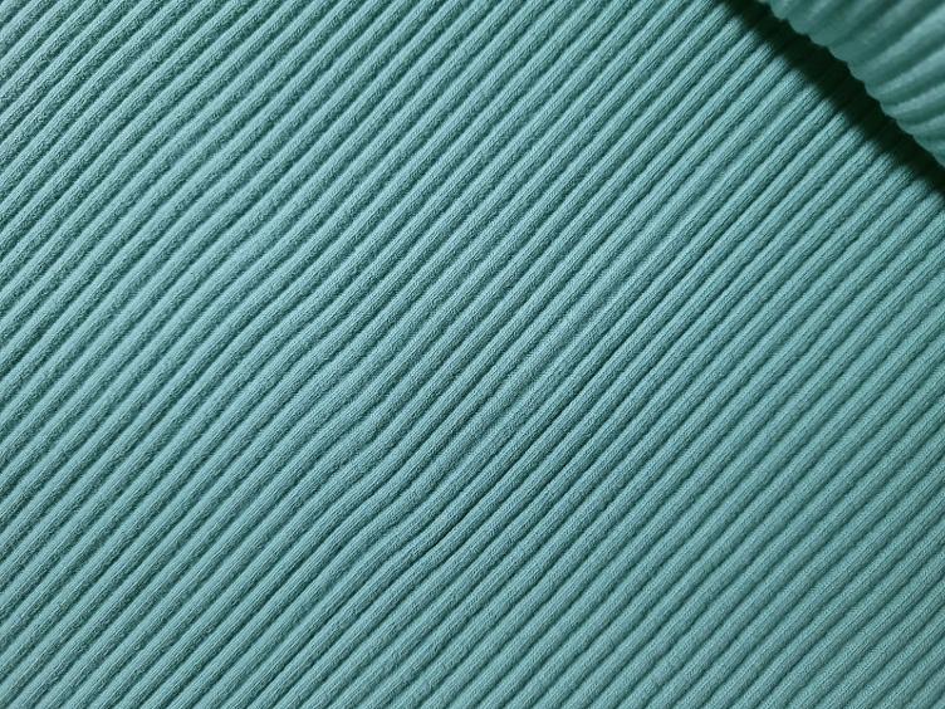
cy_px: 354
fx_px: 710
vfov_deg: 53.1
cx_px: 472
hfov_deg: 67.3
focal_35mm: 26
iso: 80
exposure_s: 1/90
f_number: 1.8
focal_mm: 5.4
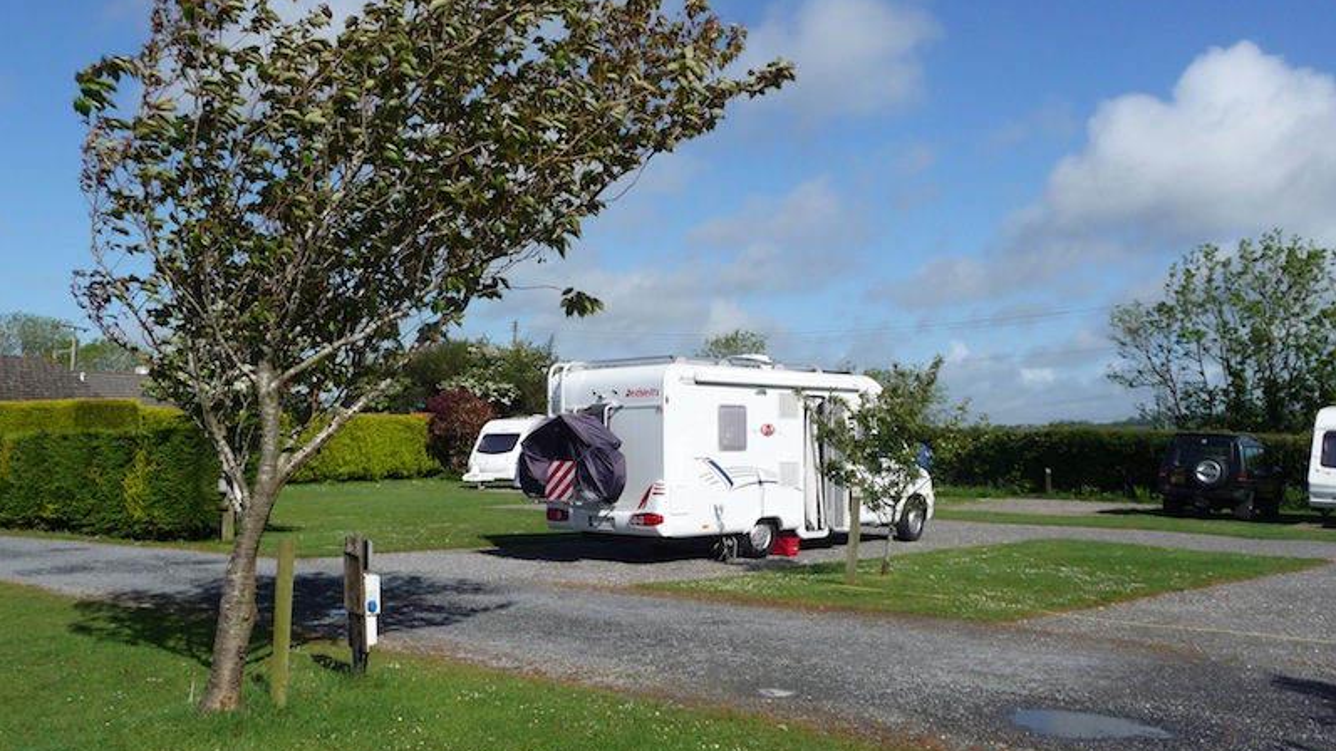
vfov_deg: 33.7
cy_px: 417
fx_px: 1240
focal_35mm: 35
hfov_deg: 56.6
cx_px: 667
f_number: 8
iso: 100
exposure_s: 1/250
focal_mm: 5.3
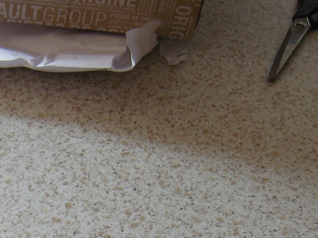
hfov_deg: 20.5
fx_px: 854
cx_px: 7
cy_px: 316
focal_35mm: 93
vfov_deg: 15.1
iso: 100
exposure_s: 1/60
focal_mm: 7.3
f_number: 2.8
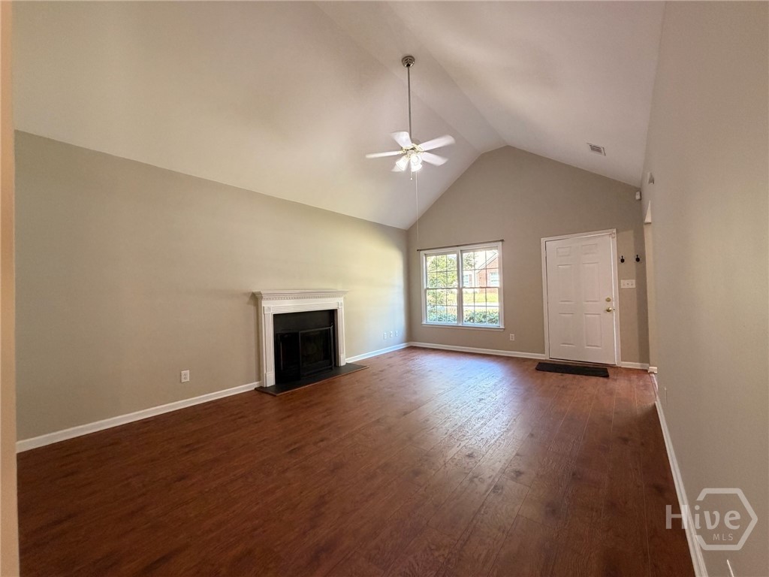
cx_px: 384
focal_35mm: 14
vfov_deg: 85.7
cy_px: 288
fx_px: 311
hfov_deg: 102.1
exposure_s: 1/113
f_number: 2.2
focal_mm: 2.22
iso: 320
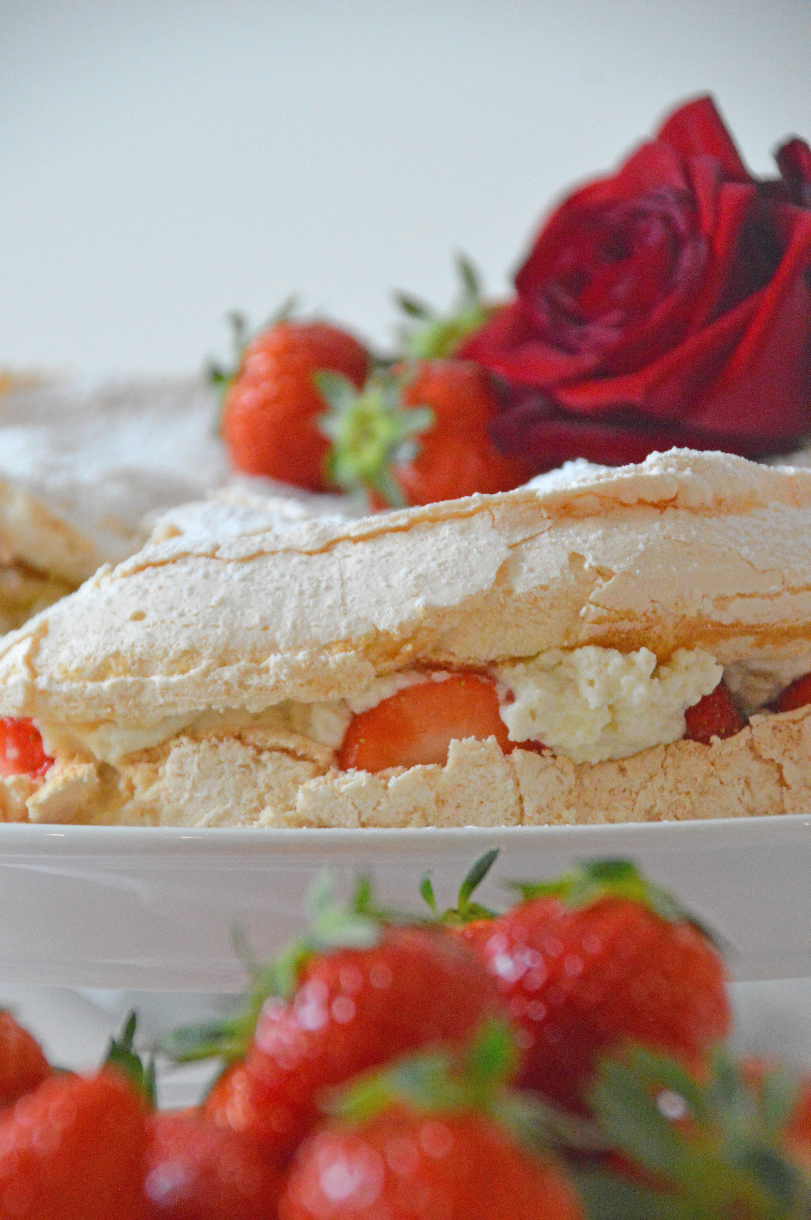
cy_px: 610
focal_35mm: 195
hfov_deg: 7.0
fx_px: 6601
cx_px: 406
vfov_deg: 10.6
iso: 3200
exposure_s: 1/80
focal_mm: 130
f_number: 6
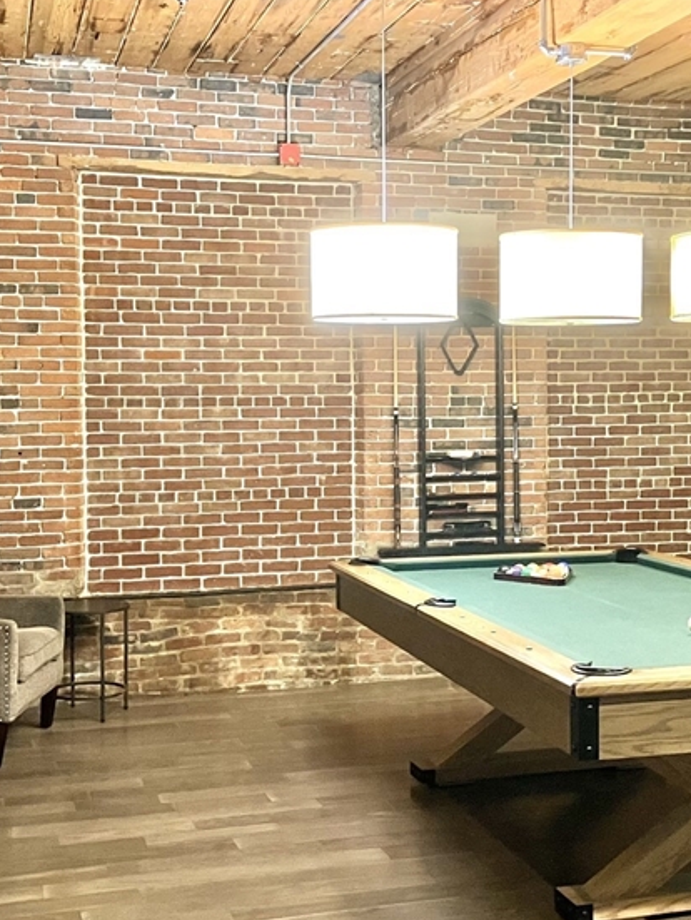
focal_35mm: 52
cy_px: 463
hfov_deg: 28.0
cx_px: 422
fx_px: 1382
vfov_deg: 36.8
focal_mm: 3.99
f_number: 1.8
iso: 320
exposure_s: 1/30
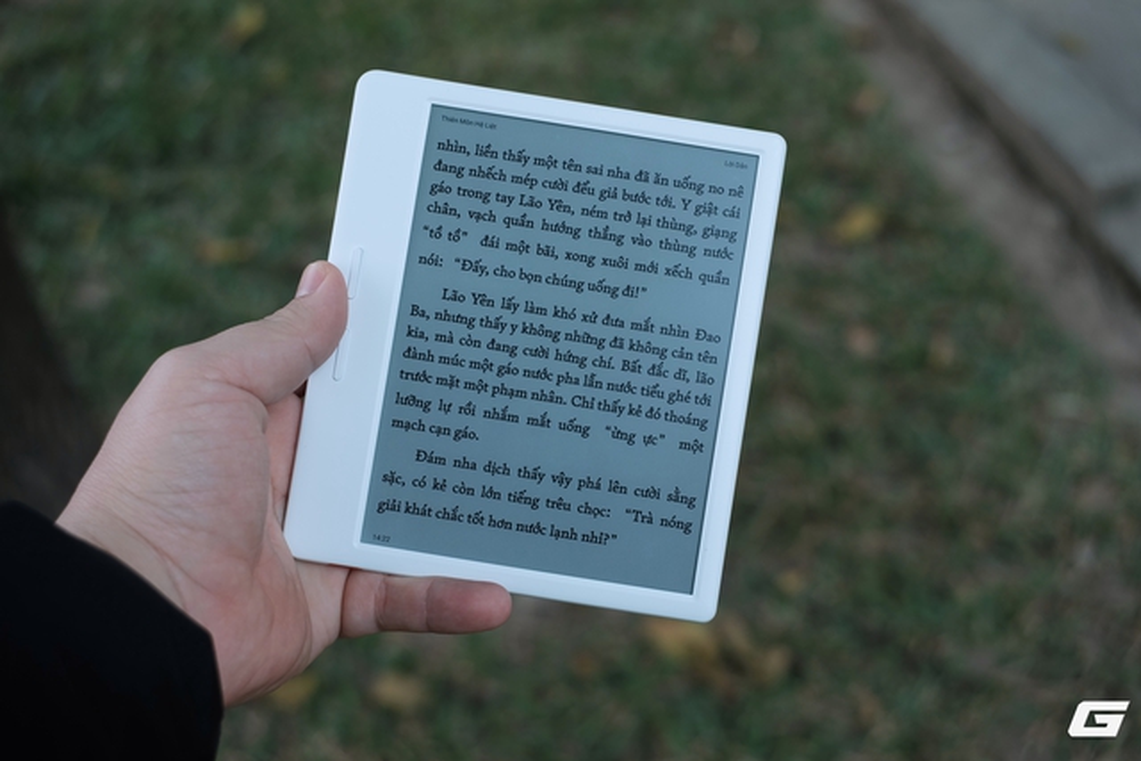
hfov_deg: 37.5
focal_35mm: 53
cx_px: 570
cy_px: 380
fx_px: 1680
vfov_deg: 25.5
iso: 250
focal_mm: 35
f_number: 3.2
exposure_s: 1/600
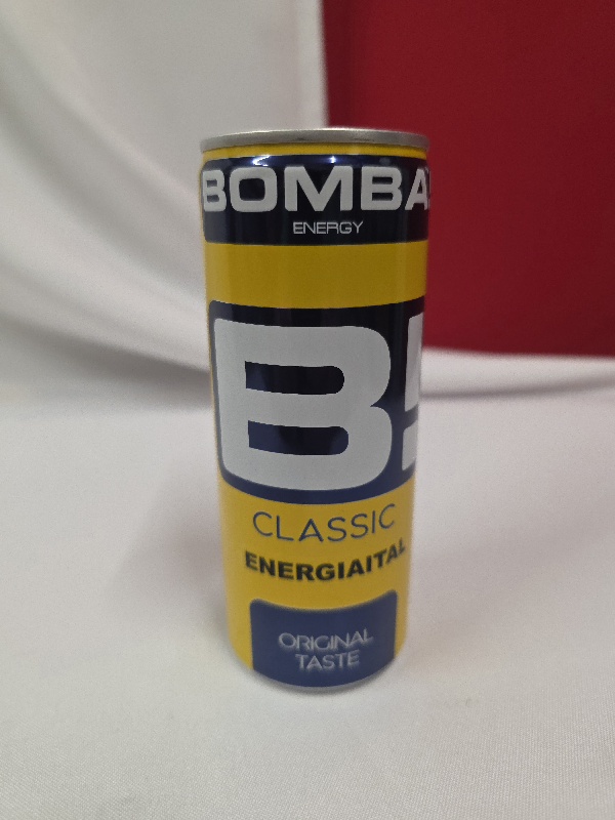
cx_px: 308
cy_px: 410
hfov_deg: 58.9
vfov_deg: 73.9
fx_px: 545
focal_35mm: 23
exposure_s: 1/101
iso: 320
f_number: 1.7
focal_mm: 6.3
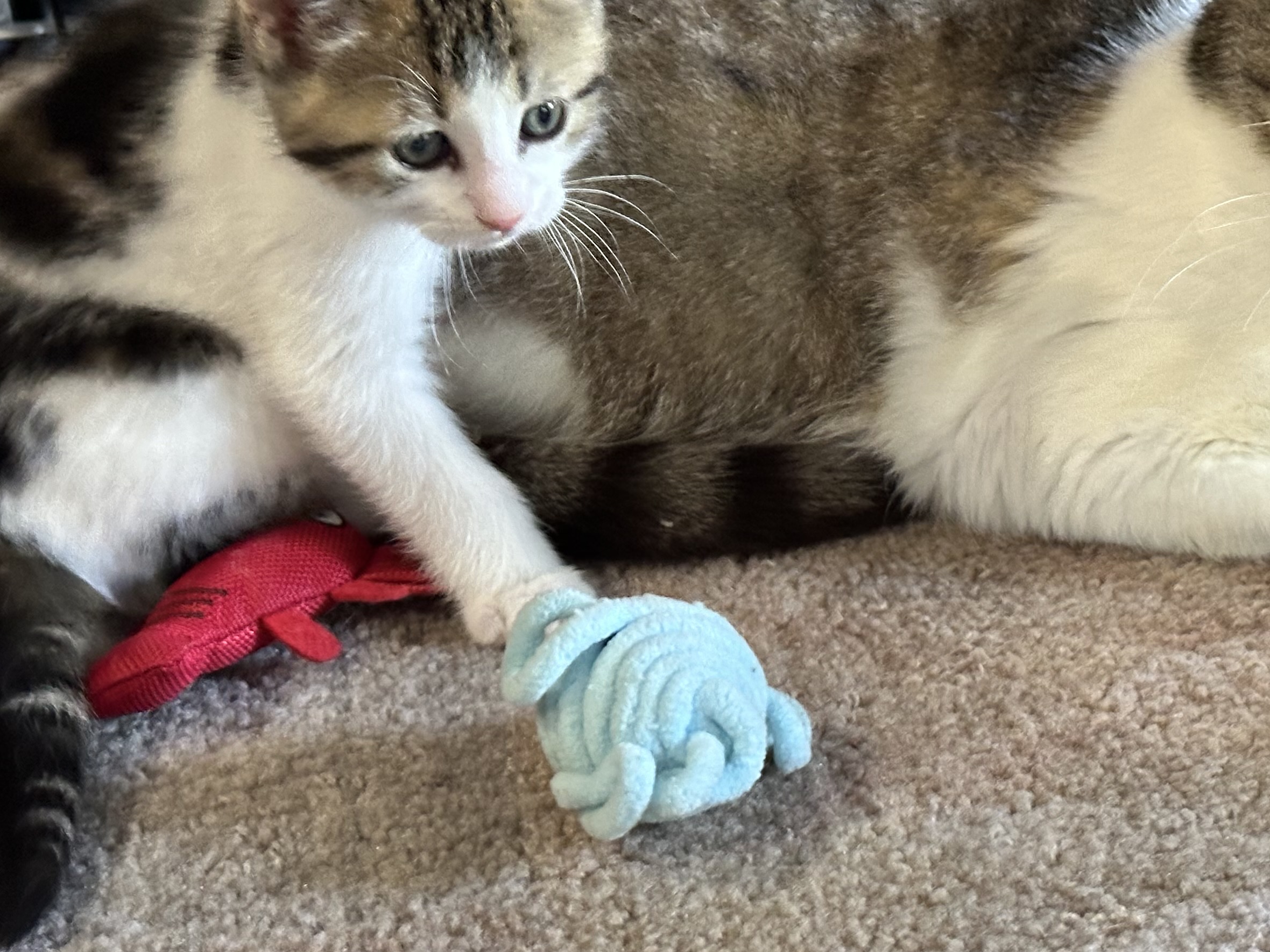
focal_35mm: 82
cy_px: 296
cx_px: 757
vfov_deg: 17.9
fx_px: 3008
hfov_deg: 23.8
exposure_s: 1/30
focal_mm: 6.86
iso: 500
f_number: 1.78
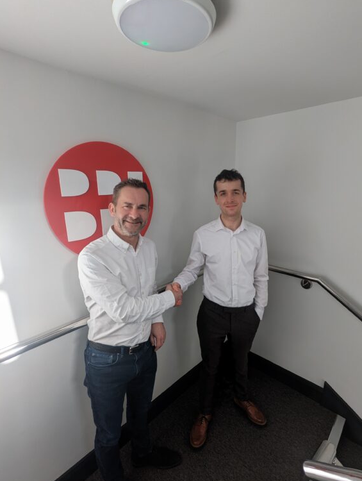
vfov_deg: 90.9
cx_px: 190
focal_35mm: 17
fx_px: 236
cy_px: 252
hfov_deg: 74.8
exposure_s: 1/103
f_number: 2.2
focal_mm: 2.35
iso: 49
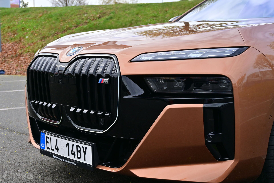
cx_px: 137
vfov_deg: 24.4
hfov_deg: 35.9
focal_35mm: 56
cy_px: 92
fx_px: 422
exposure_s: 1/800
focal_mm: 37
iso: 400
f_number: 6.3
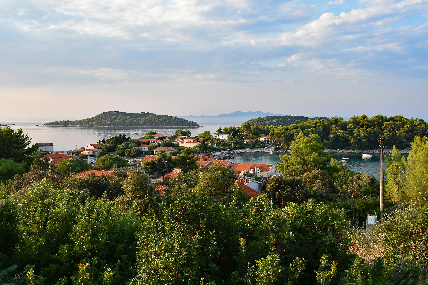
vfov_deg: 40.0
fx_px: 392
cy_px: 142
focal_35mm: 33
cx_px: 214
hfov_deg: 57.2
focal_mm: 22
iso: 200
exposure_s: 1/40
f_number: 16
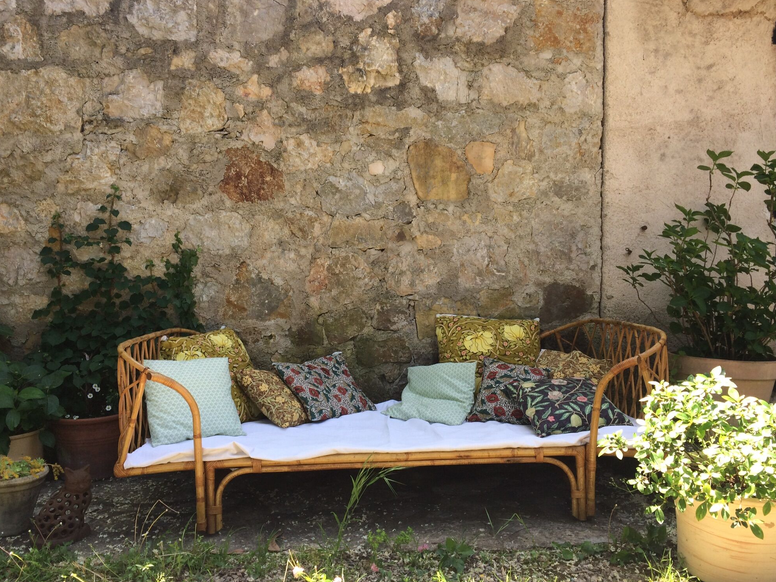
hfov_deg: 60.0
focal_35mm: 30
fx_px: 673
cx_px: 381
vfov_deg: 46.8
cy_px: 285
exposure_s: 1/279
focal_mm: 4.15
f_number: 2.2
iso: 32
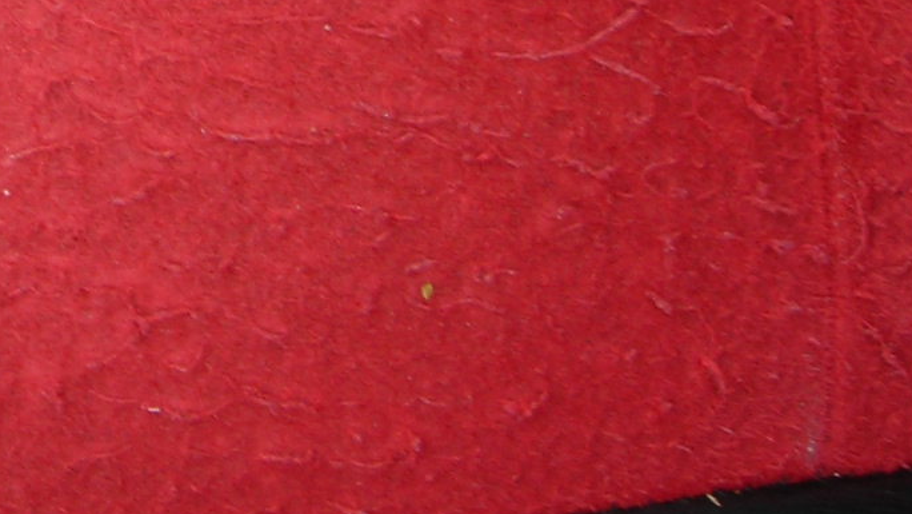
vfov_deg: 9.2
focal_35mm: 124
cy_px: -482
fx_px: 2999
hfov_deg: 16.2
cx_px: -332
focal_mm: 6.3
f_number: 3.2
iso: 50
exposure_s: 1/30
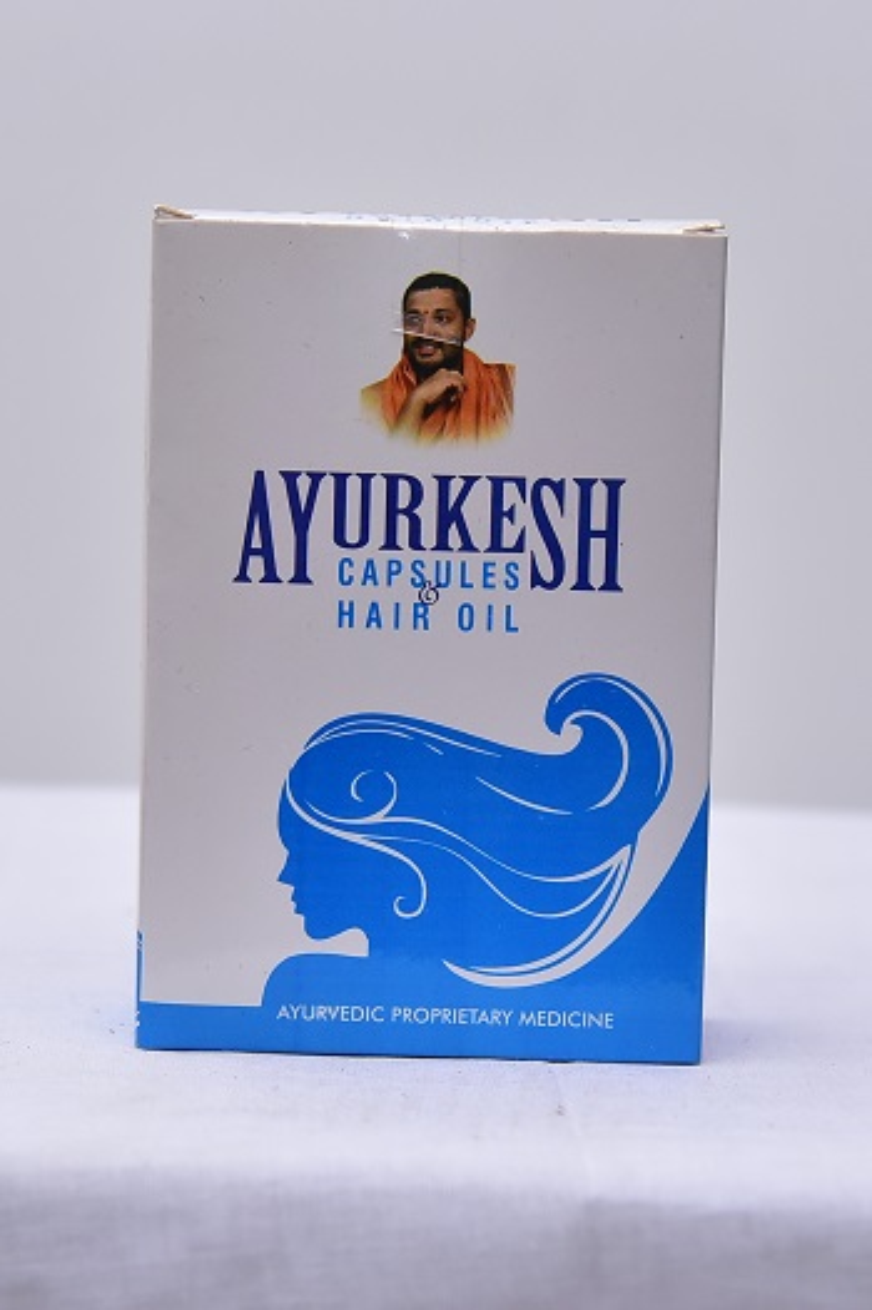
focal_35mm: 66
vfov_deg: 30.5
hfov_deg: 20.6
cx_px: 436
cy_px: 655
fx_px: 2401
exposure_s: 1/160
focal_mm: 66
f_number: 4
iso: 1250
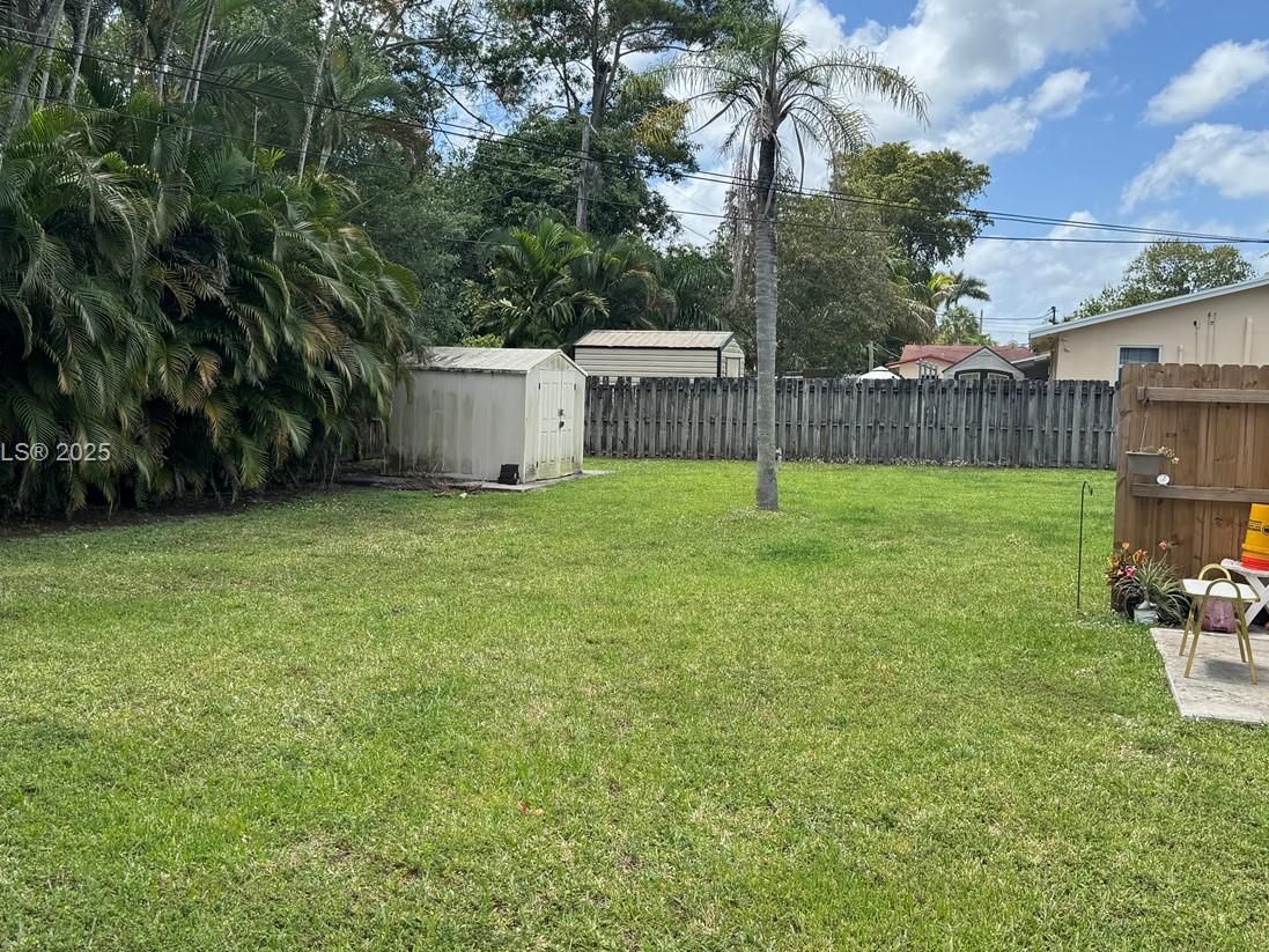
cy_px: 455
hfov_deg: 52.6
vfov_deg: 40.7
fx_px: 1283
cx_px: 666
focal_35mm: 35
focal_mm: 6.86
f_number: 1.78
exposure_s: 1/2415
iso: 80
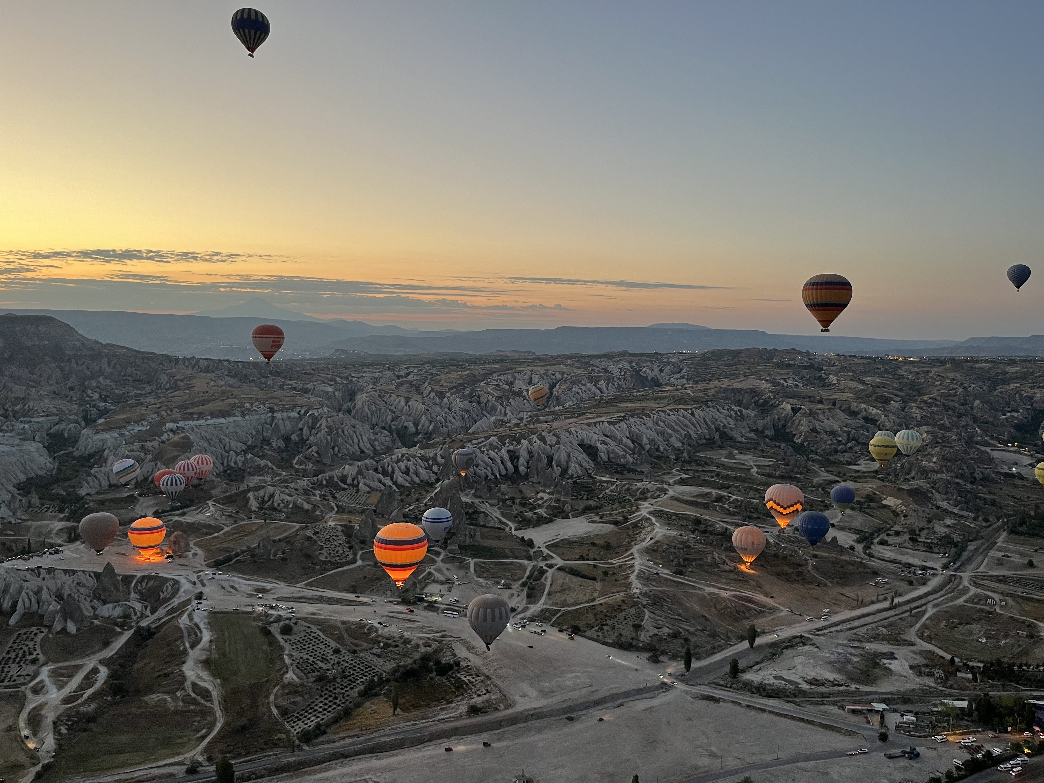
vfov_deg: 53.1
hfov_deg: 67.3
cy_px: 392
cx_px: 522
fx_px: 784
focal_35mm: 26
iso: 125
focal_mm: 5.1
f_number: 1.6
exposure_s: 1/62
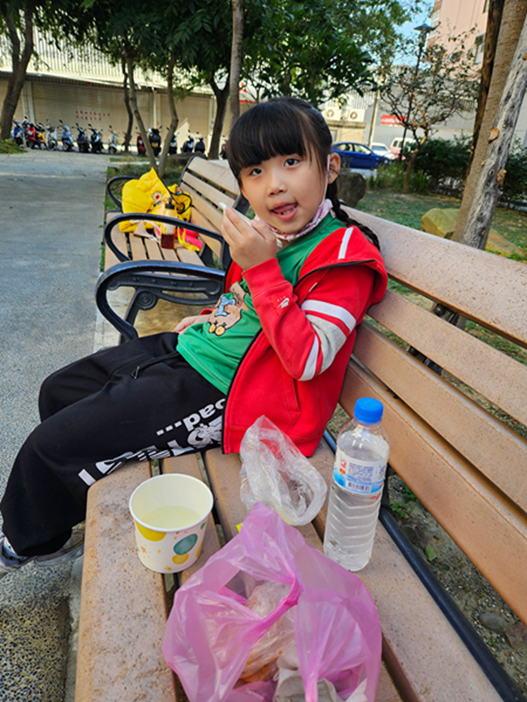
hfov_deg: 58.9
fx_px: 467
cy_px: 351
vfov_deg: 73.9
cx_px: 264
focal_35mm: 23
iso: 25
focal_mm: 5.4
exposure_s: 1/180
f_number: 1.8
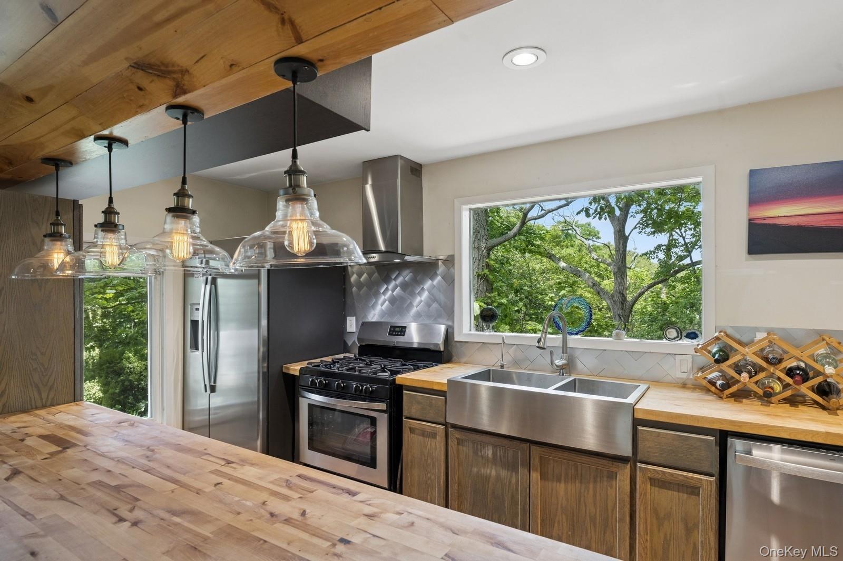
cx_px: 422
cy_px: 280
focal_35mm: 20
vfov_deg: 63.2
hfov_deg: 85.4
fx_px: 457
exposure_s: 1/200
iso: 640
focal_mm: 19.5
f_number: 8
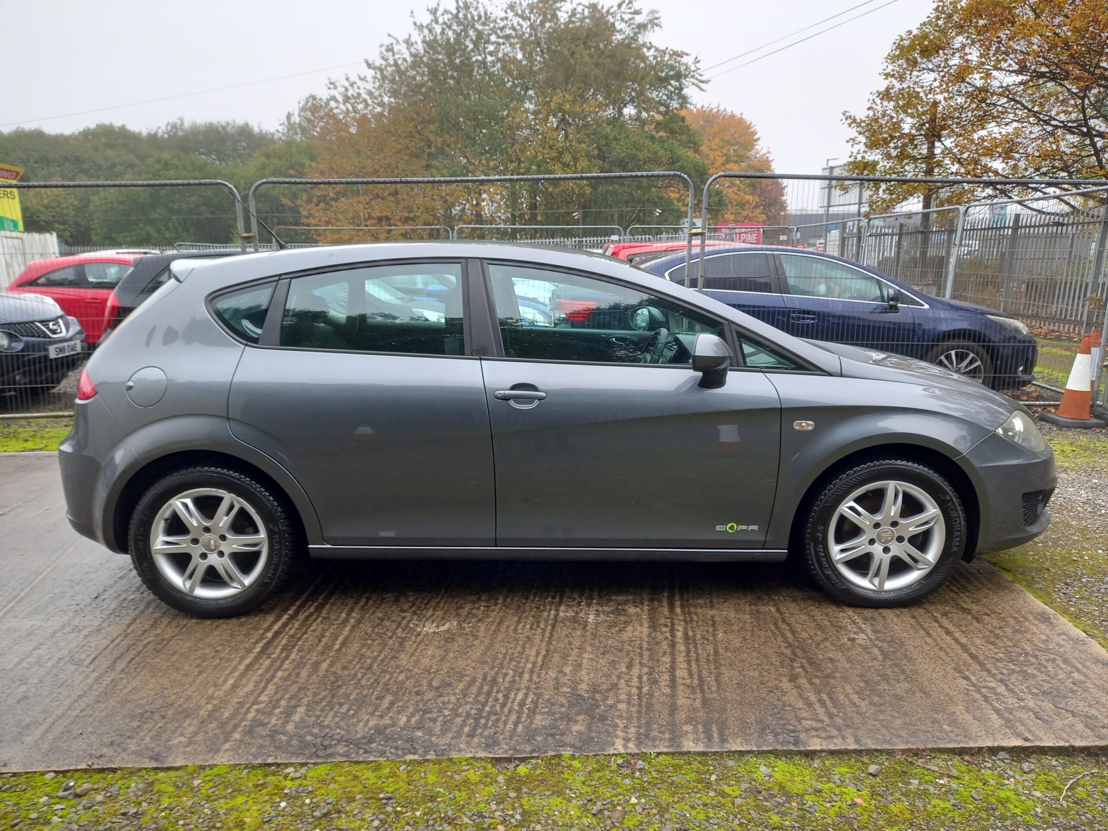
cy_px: 416
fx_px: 800
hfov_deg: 69.4
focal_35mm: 25
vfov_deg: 54.9
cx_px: 554
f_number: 2
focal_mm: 4.6
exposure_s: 1/60
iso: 50
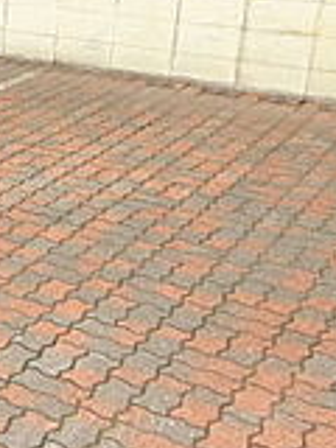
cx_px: -258
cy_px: 182
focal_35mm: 76
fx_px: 984
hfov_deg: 16.4
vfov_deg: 25.6
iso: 500
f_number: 2.7
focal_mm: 4.06
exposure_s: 1/1000
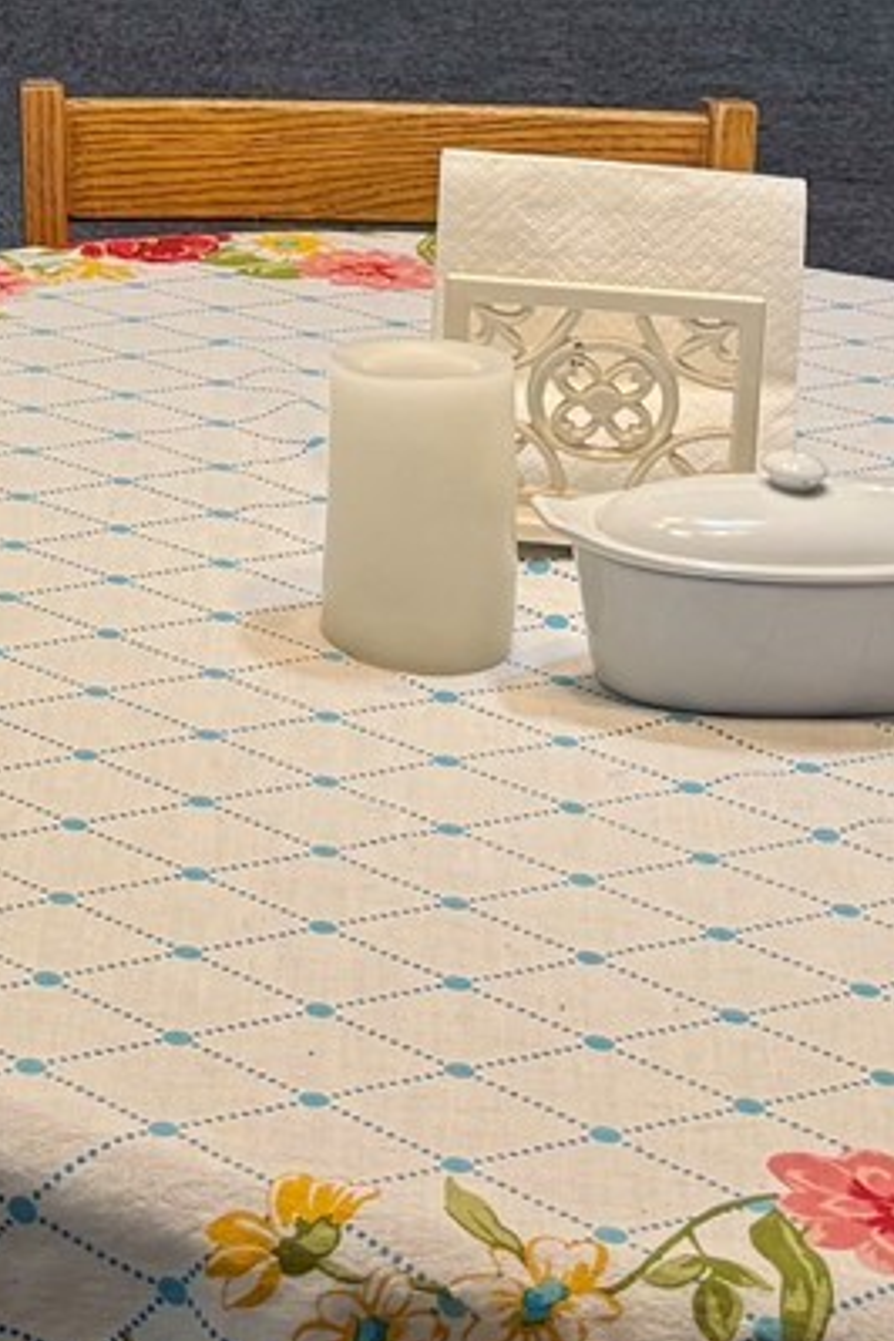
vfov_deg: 19.4
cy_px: -195
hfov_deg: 13.0
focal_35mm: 100
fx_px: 3725
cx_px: -444
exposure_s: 1/120
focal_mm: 6.76
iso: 160
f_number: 1.78
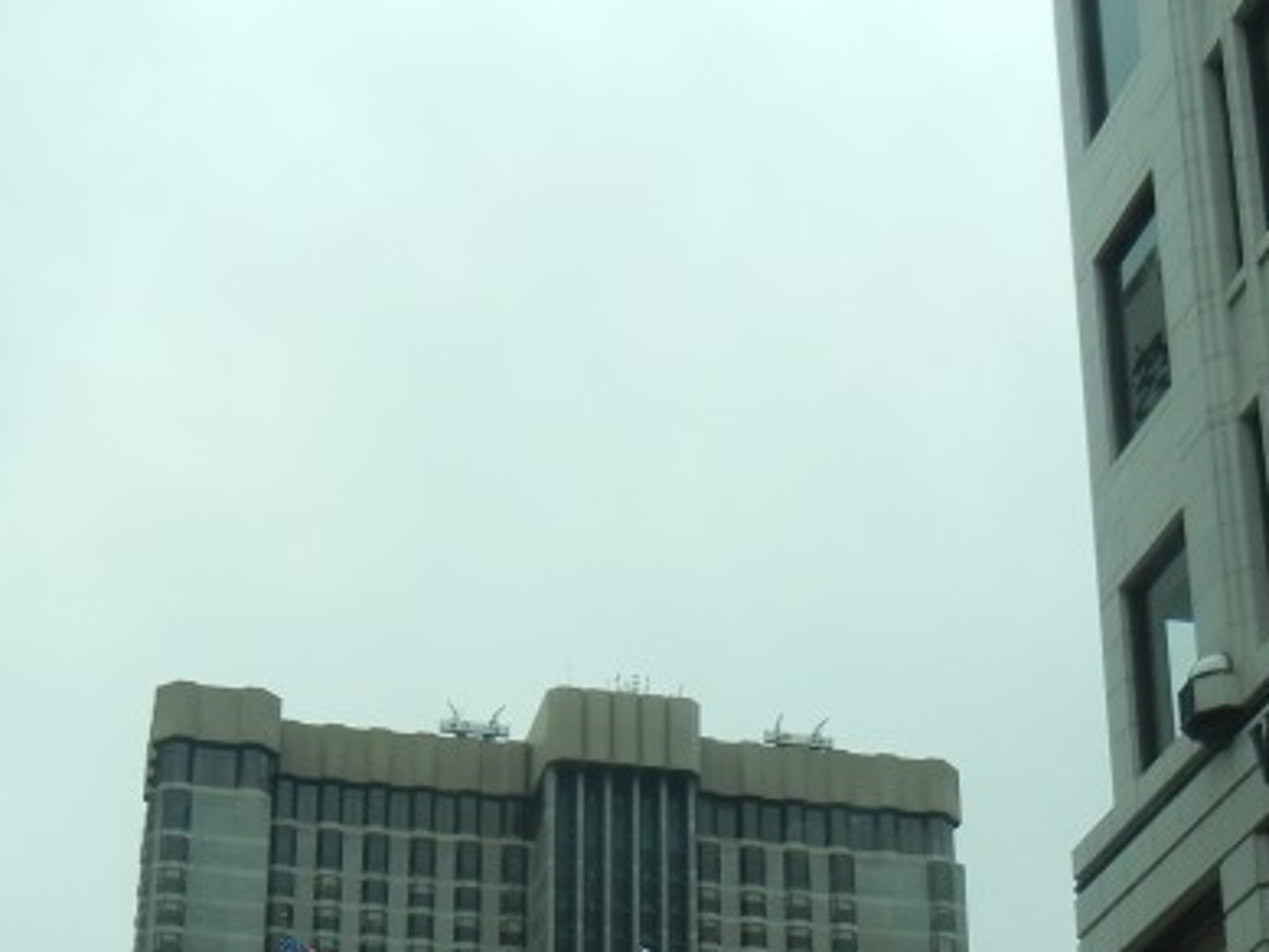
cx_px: 522
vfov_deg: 18.3
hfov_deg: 24.7
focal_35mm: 79
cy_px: 887
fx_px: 2897
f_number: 3.5
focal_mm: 5.4
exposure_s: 1/935
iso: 160
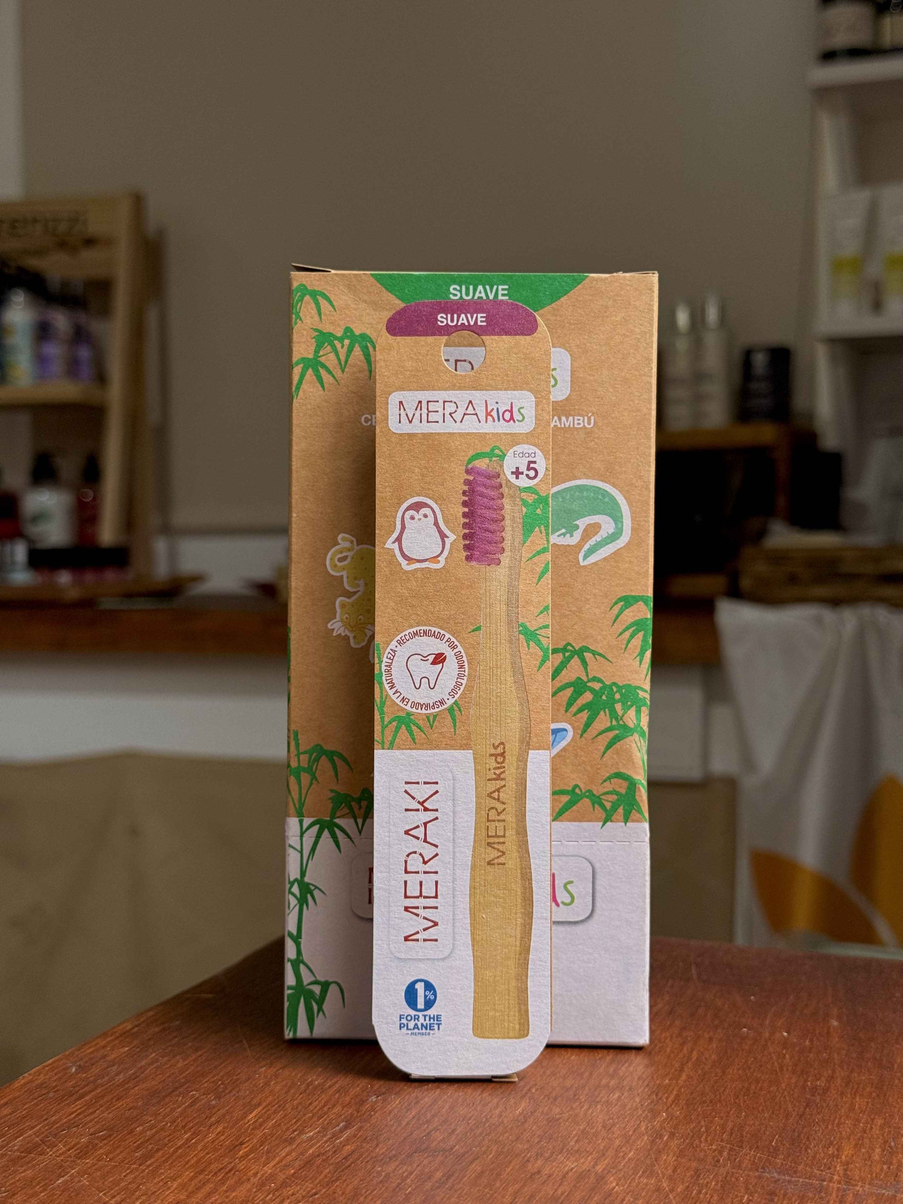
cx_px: 452
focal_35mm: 48
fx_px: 1670
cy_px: 602
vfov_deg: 39.7
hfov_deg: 30.3
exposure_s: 1/50
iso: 80
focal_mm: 6.76
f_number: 1.78
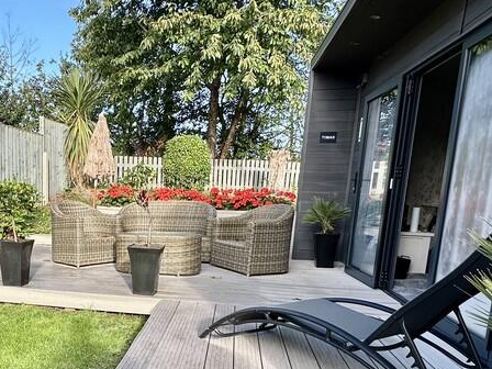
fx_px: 455
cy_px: 270
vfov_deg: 43.0
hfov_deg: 53.9
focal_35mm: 32
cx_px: 115
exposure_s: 1/355
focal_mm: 2.22
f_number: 2.2
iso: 40
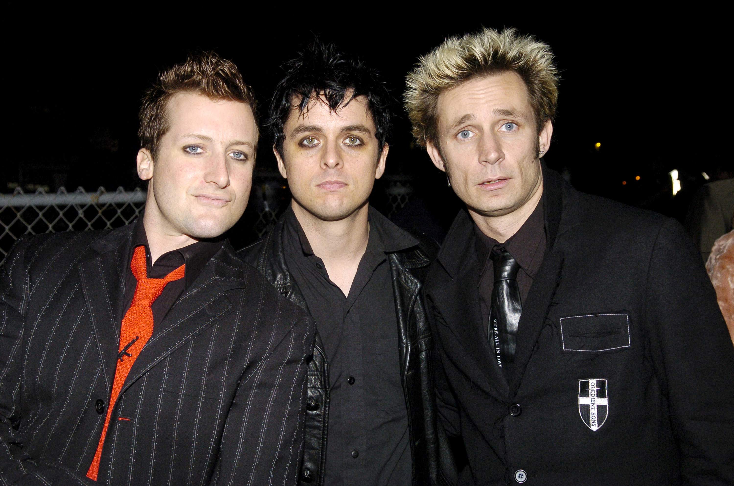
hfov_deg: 43.7
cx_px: 367
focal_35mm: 45
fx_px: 916
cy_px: 243
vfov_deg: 29.7
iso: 400
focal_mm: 30
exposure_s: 1/200
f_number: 5.6
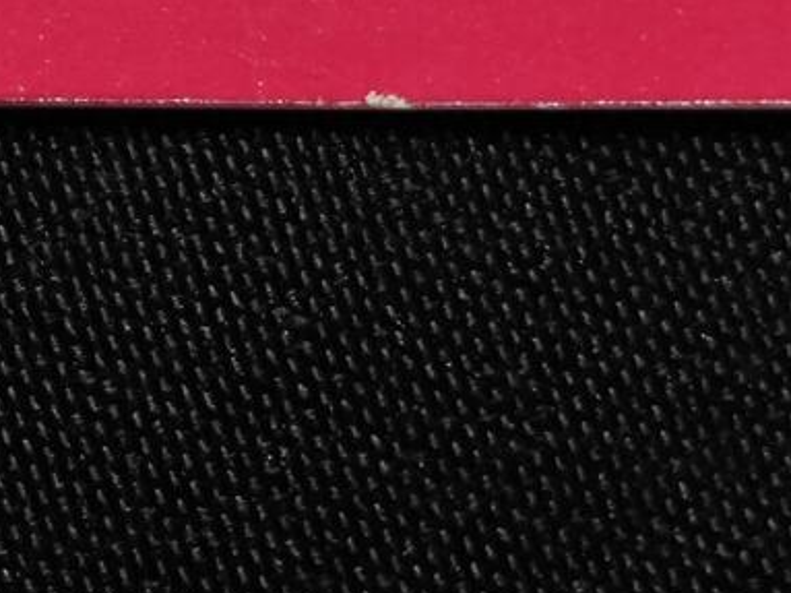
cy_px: -442
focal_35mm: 179
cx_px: -599
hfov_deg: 10.4
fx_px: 4089
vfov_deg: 8.0
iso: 80
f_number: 1.6
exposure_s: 1/100
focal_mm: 5.84
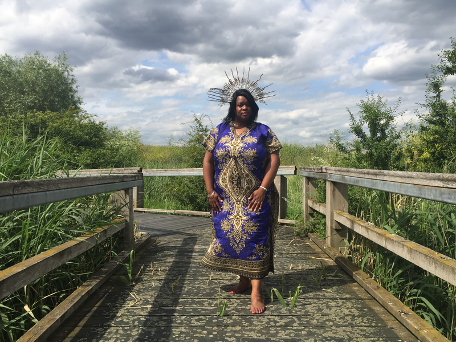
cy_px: 171
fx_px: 382
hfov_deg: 61.7
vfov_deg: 48.2
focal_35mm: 29
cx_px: 228
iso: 32
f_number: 2.2
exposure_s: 1/1980
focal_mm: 4.15
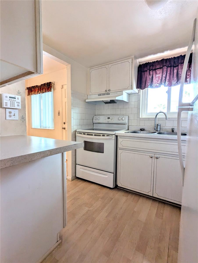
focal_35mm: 16
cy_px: 132
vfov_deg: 94.4
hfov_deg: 78.2
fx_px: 122
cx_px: 99
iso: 67
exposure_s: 1/60.1
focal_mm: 2.35
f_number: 2.2
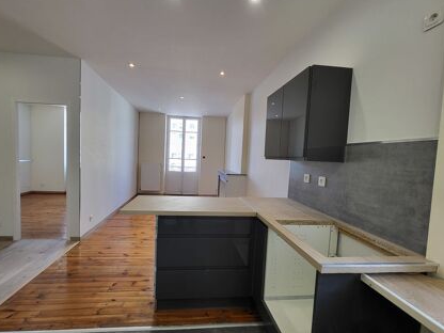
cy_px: 168
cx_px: 209
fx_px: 192
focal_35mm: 15
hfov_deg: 98.1
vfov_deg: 81.7
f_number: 2.2
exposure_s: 1/50
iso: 64
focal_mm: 1.74
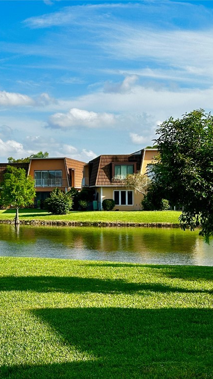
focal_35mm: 70
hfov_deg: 16.8
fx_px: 703
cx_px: -7
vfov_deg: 30.2
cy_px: 190
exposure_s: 1/3472
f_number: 1.78
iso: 64
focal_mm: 6.86
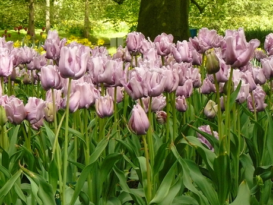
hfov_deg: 17.0
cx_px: 136
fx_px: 915
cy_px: 102
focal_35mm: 116
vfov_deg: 12.8
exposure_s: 1/250
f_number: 5
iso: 400
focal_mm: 16.2
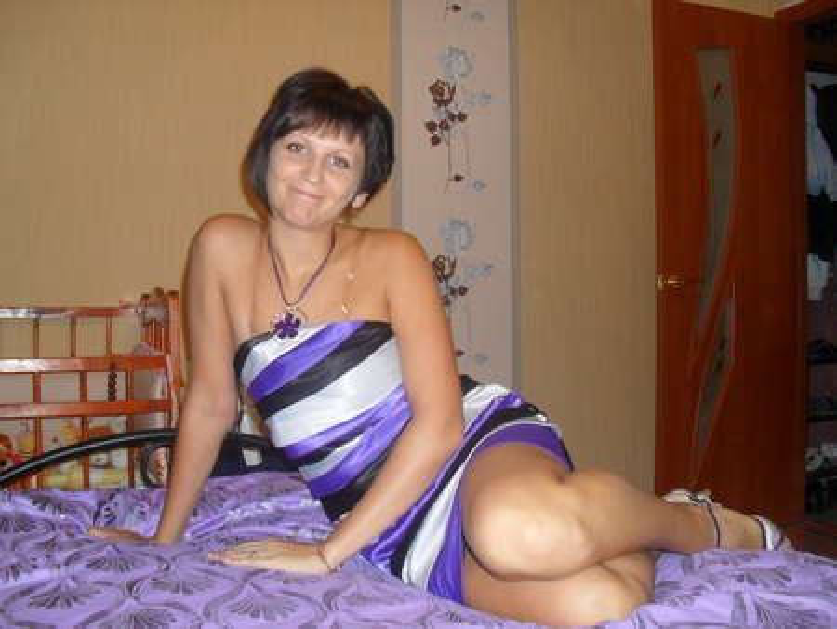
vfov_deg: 40.7
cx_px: 418
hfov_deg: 52.6
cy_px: 314
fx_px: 847
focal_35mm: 35
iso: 200
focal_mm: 6.3
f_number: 3.2
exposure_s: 1/45
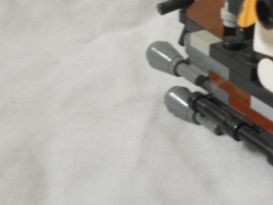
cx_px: 331
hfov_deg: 22.2
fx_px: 639
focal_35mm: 81
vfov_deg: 18.2
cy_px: 77
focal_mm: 4.9
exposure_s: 1/30
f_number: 3.2
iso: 125
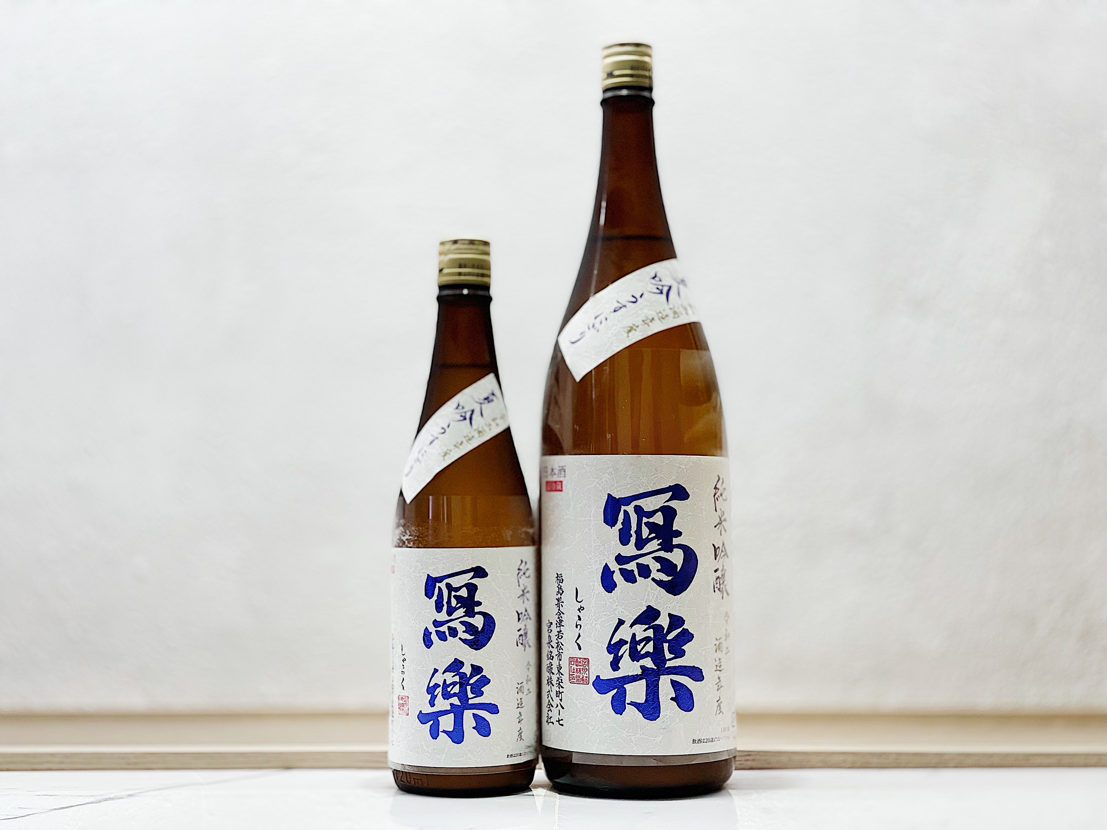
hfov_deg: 36.8
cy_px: 415
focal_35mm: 52
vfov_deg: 28.0
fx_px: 1663
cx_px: 554
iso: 50
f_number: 2
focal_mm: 6
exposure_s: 1/100
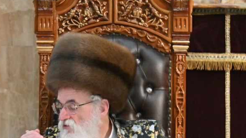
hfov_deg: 8.6
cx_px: 61
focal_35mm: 250
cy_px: 129
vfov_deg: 4.9
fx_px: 1631
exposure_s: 1/320
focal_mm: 92
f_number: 4
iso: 1250
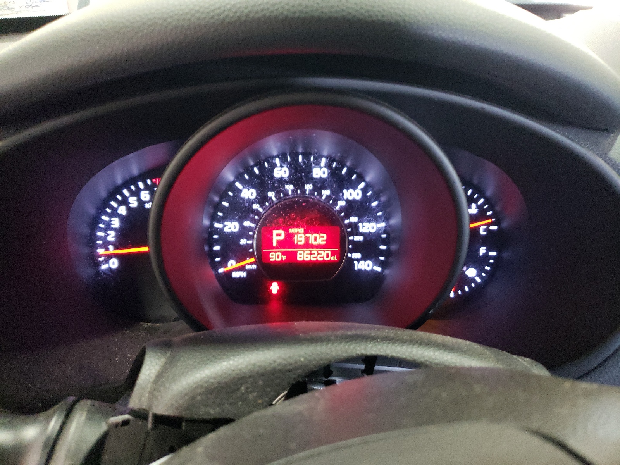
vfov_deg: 53.1
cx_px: 310
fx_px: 466
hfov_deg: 67.3
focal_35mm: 26
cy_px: 232
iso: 466
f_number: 1.5
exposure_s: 1/30
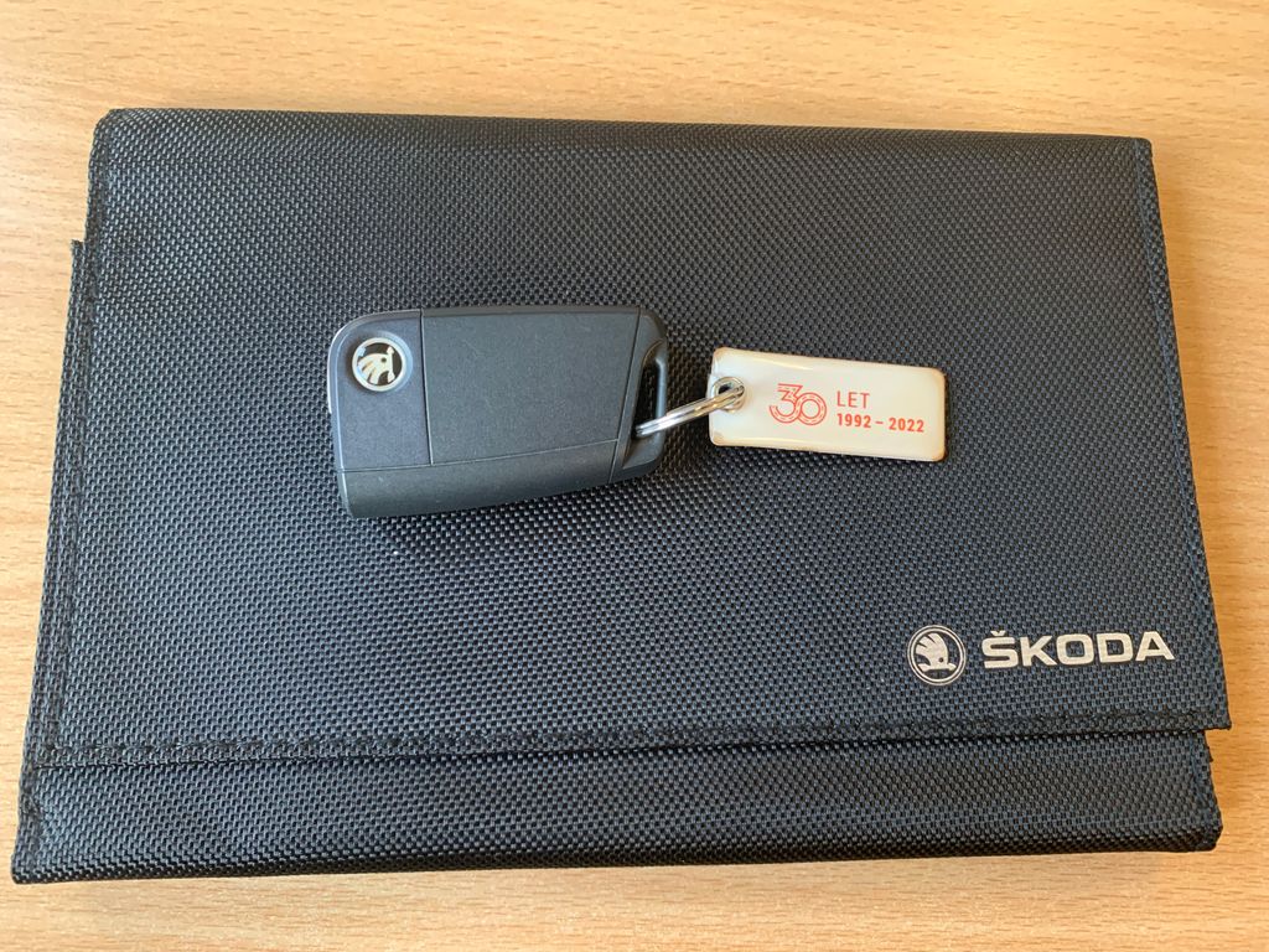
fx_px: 953
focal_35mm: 26
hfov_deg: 67.3
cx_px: 634
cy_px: 476
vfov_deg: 53.1
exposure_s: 1/50
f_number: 1.8
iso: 250
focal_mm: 4.25
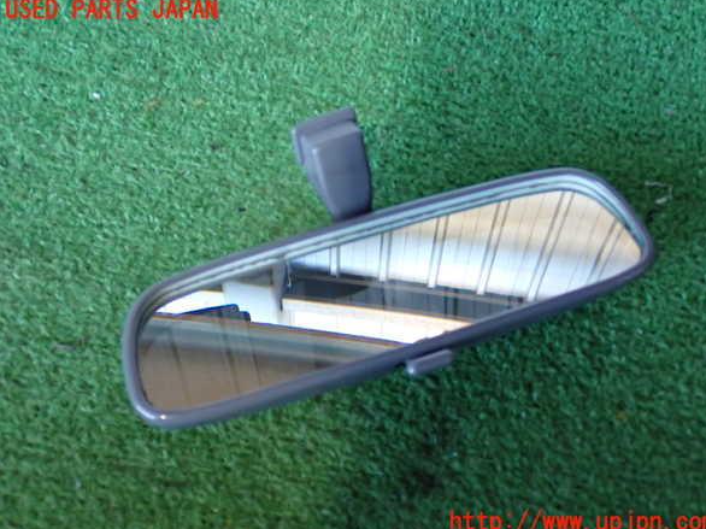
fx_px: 856
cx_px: 360
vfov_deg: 34.3
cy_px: 266
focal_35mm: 42
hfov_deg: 44.8
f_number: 2.8
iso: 400
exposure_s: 1/40
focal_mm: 7.31
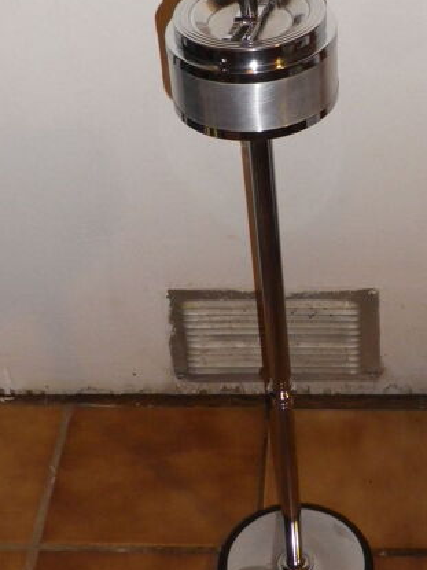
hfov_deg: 20.7
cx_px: 231
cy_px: 268
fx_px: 1168
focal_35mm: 71
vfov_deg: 27.4
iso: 400
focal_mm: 8.2
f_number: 4.2
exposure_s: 1/60
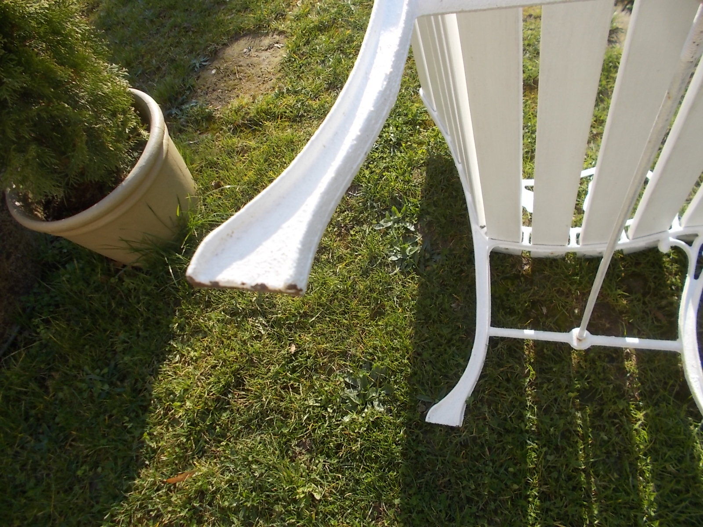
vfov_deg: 53.1
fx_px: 528
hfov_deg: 67.3
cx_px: 352
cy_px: 264
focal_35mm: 26
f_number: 3.2
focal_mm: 4.6
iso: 80
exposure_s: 1/400
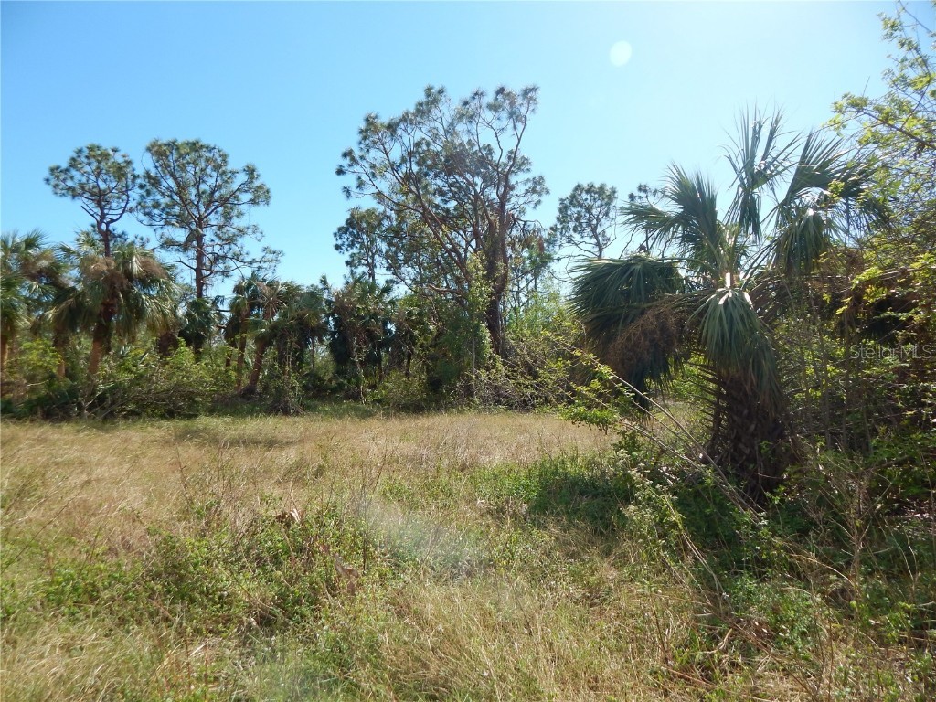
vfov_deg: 61.1
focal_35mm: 22
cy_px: 351
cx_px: 468
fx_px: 595
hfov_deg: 76.4
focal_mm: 4
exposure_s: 1/400
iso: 125
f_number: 6
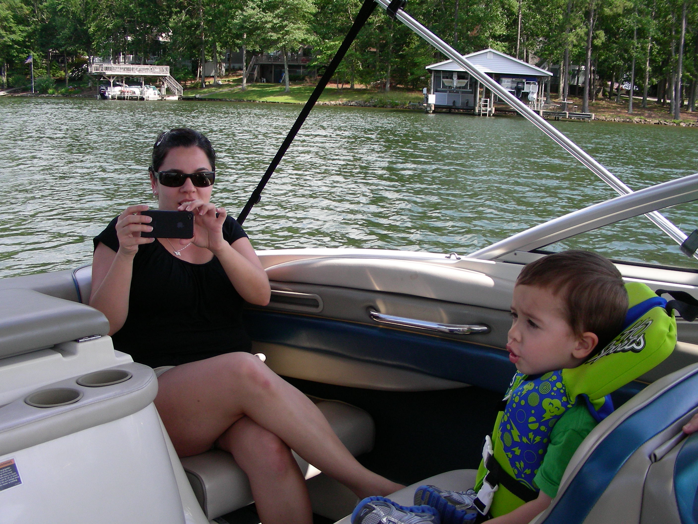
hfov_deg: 49.0
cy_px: 262
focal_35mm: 38
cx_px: 349
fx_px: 766
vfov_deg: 37.7
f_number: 4
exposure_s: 1/290
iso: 50
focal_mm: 6.3
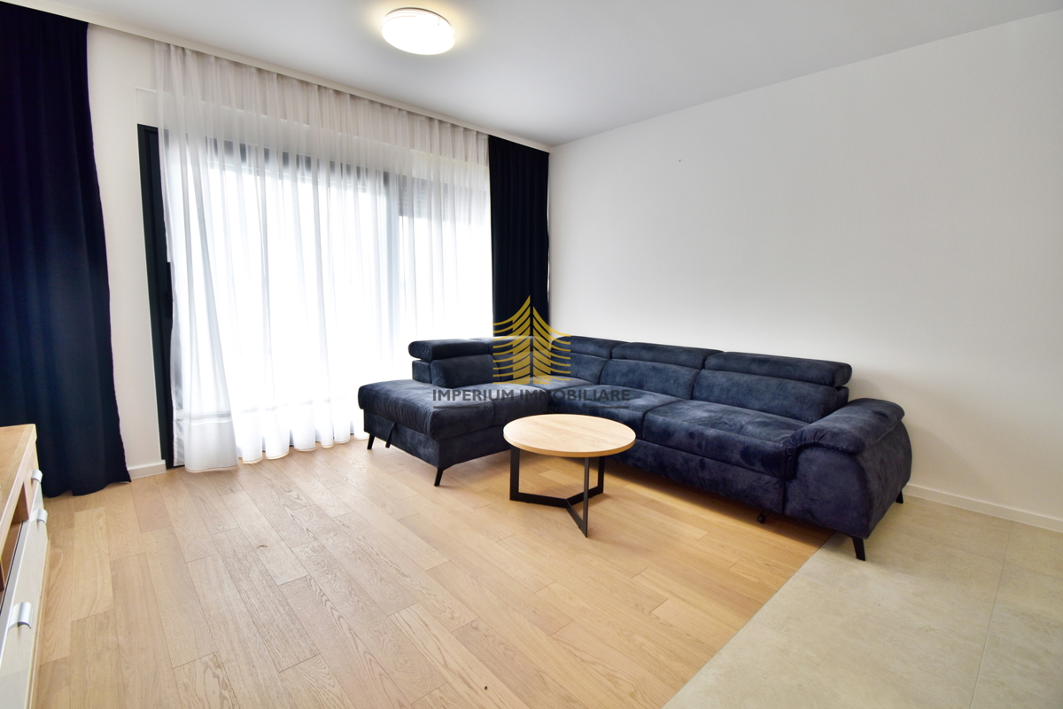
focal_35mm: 15
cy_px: 354
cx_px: 532
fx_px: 443
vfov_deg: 77.3
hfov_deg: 100.4
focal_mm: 10
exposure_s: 1/50
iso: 100
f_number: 4.5
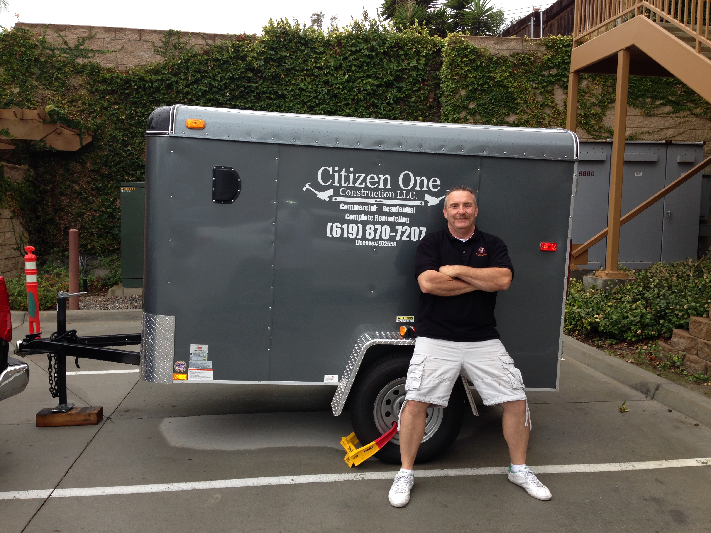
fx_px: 678
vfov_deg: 42.9
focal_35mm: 33
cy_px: 266
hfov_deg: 55.4
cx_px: 356
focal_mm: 4.12
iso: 50
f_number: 2.4
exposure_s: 1/272
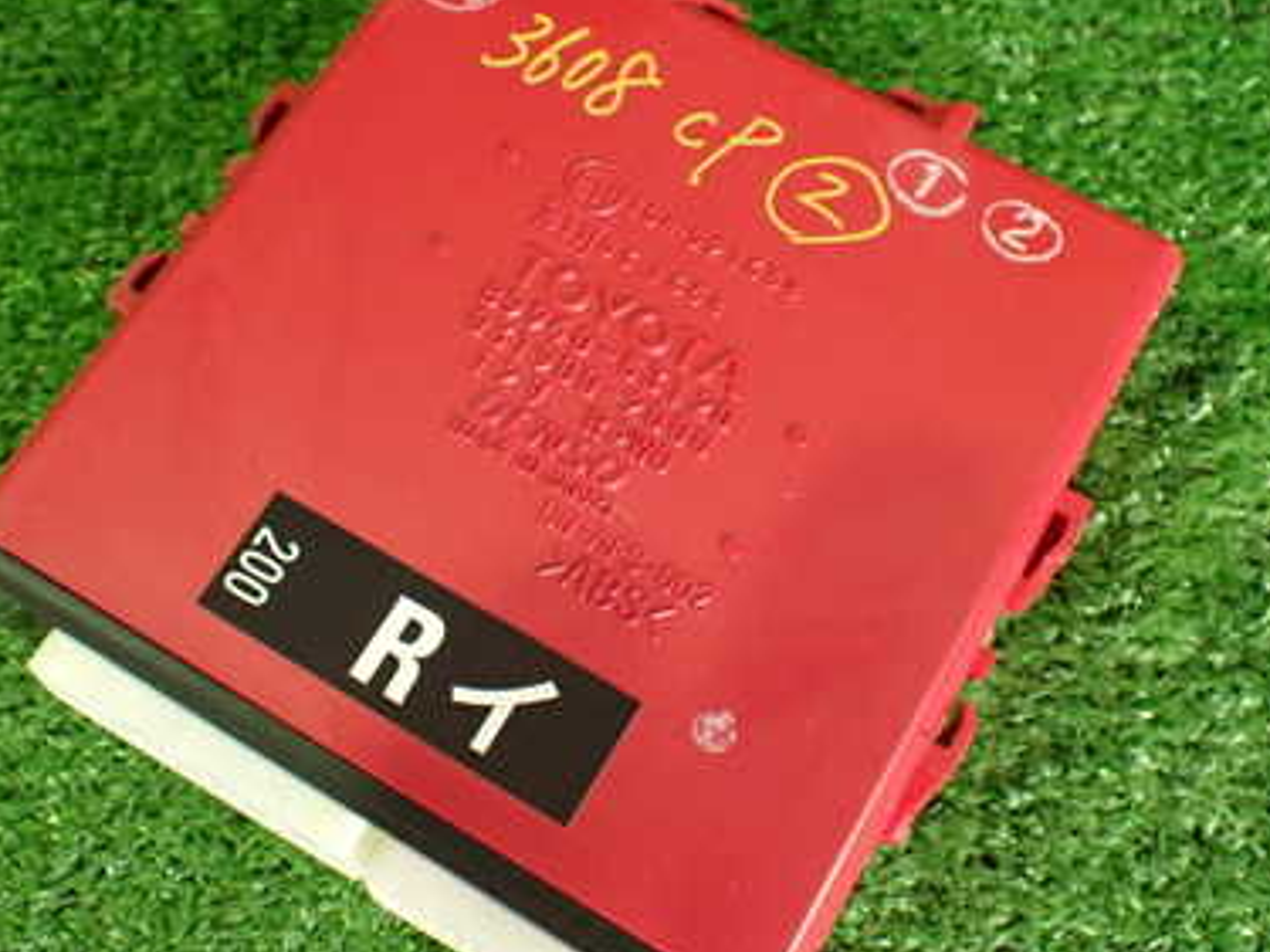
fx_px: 1760
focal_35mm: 48
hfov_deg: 39.6
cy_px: 451
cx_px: 549
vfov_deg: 30.2
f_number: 2.3
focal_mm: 5.4
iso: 800
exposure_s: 1/40
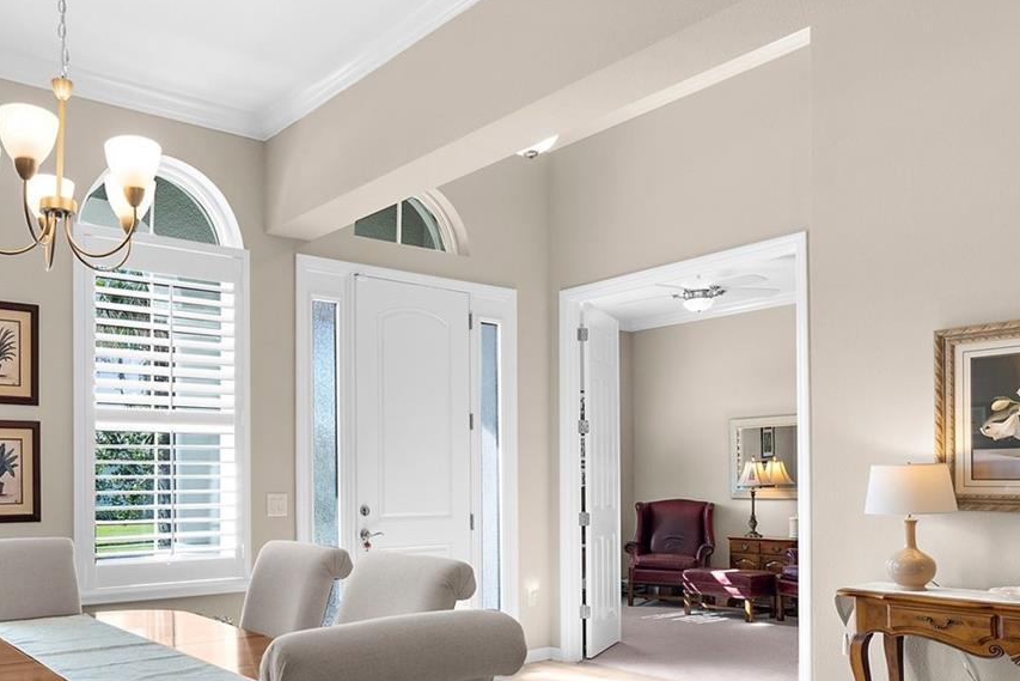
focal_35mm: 30
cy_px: 479
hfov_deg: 60.4
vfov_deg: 42.7
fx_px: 850
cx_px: 340
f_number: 8
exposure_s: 1/8
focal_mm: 16
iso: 400
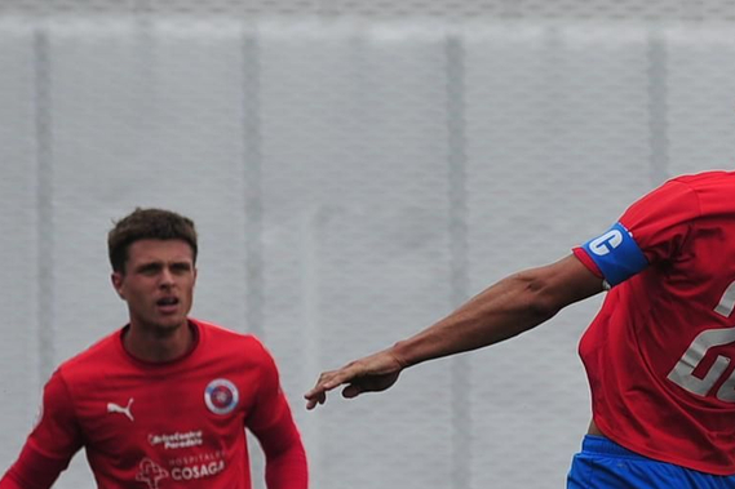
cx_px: 734
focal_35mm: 843
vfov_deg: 1.6
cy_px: 392
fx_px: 17205
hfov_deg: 2.4
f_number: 4.5
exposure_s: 1/1600
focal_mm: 300
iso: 400
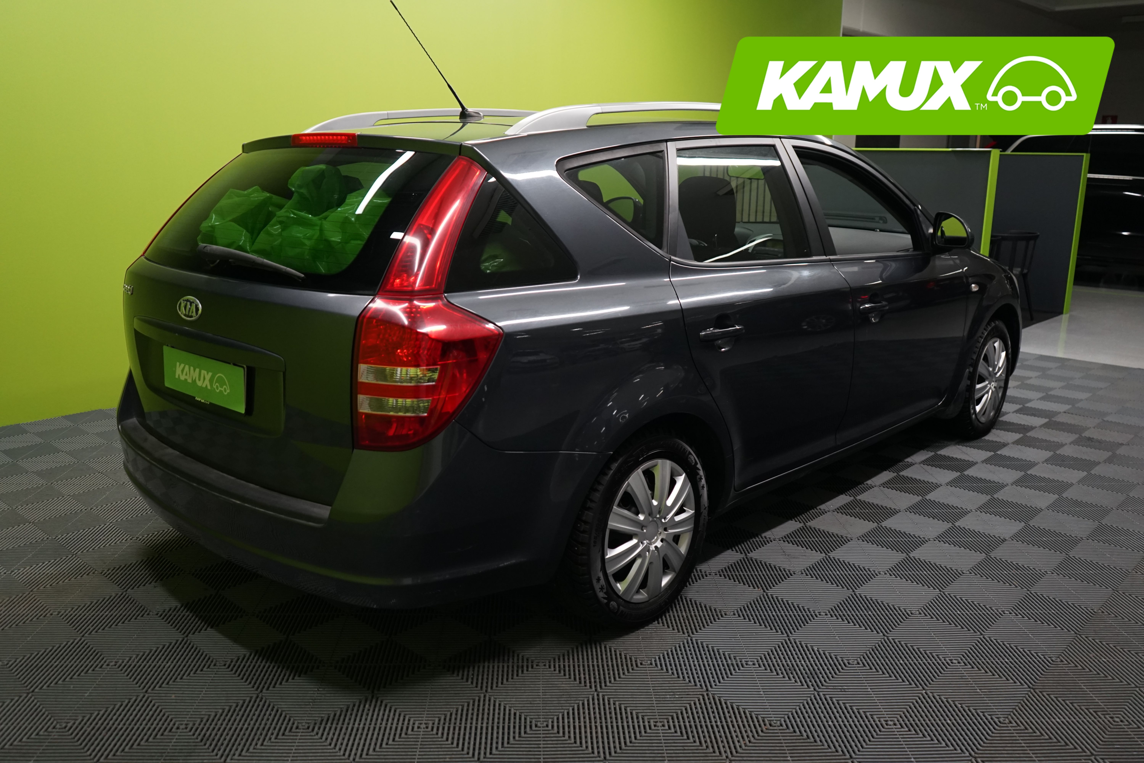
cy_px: 382
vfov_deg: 45.0
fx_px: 921
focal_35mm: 29
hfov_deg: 63.7
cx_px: 572
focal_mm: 29
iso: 1250
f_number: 4
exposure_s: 1/50
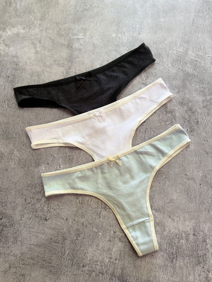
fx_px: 196
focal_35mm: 24
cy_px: 141
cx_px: 106
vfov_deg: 71.6
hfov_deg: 56.8
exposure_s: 1/121
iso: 200
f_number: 1.78
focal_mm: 6.76
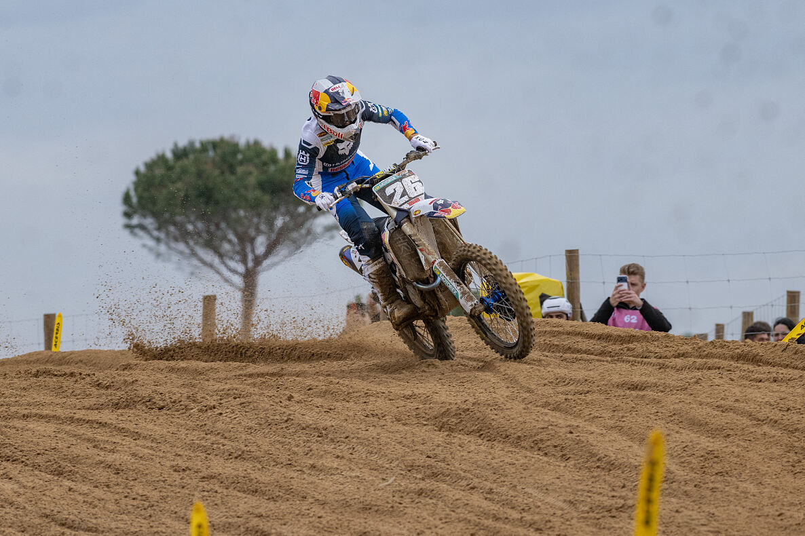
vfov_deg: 3.1
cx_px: 402
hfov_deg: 4.6
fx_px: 10059
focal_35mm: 450
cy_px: 268
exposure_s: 1/1250
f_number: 5.6
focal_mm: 300
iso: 400
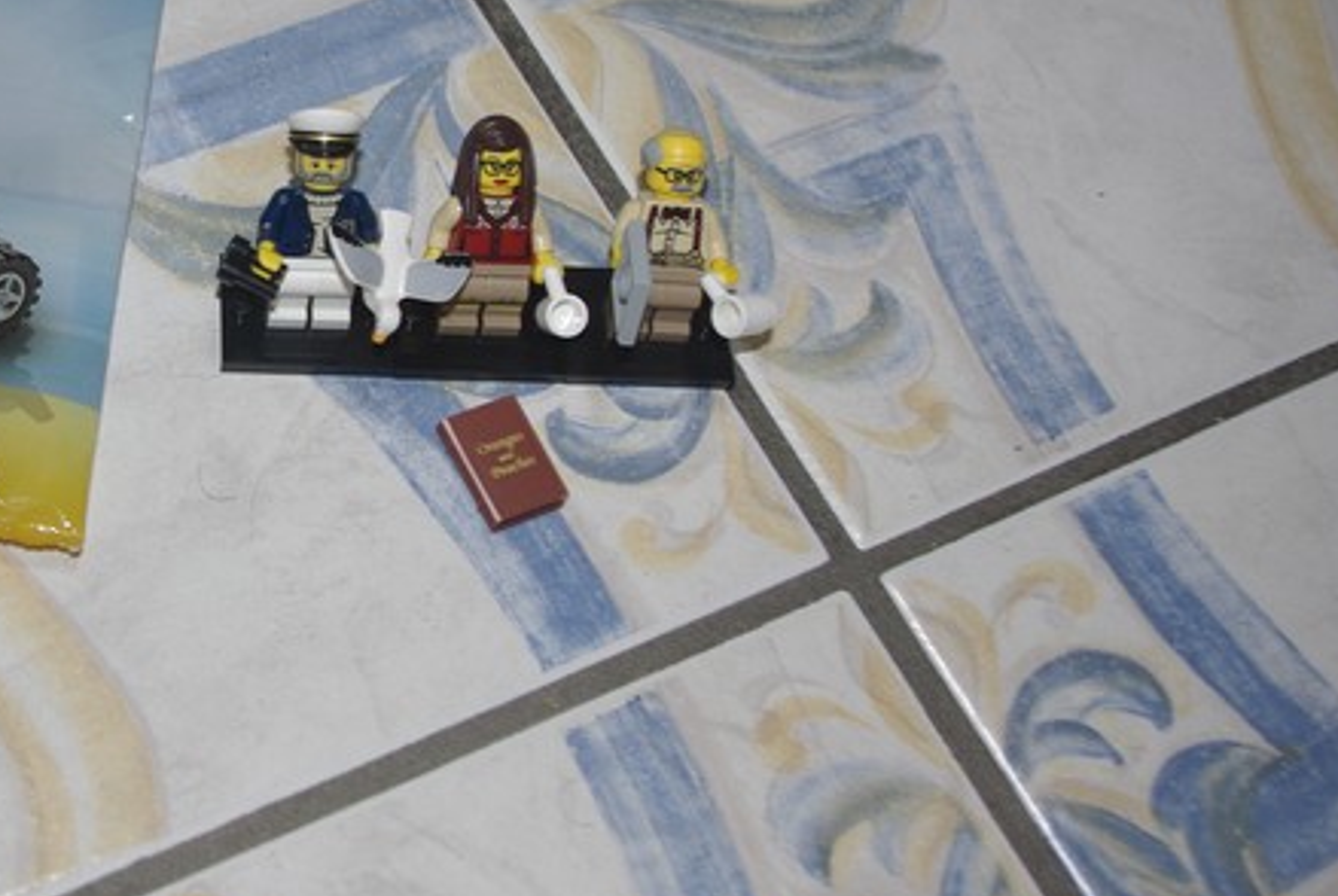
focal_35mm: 71
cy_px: 344
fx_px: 2642
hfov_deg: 27.5
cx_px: 152
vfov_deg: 19.2
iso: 100
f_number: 4
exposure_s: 1/45
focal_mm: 26.25
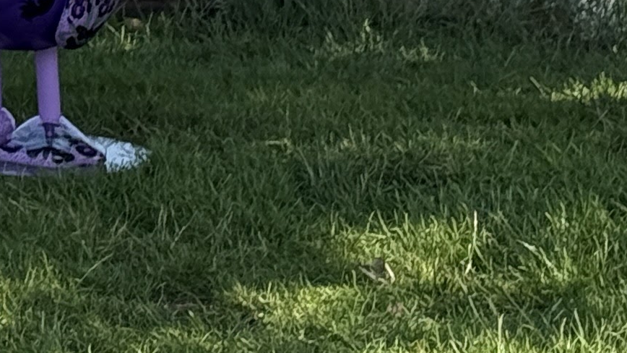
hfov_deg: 8.3
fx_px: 4040
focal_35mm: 243
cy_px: -582
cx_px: -738
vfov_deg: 4.8
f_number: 1.78
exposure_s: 1/2577
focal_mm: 6.76
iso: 100
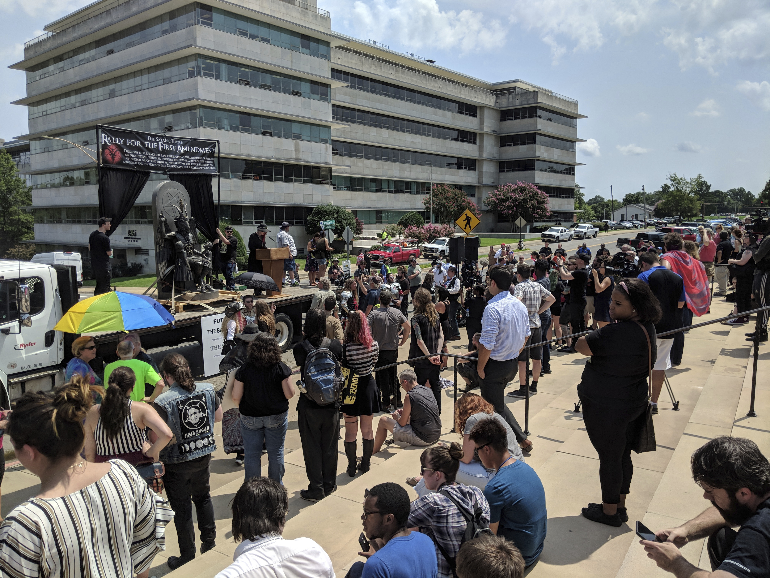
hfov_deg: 65.3
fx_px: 601
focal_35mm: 27
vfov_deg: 51.4
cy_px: 289
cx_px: 385
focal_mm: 4.44
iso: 63
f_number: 1.8
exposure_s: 1/5848
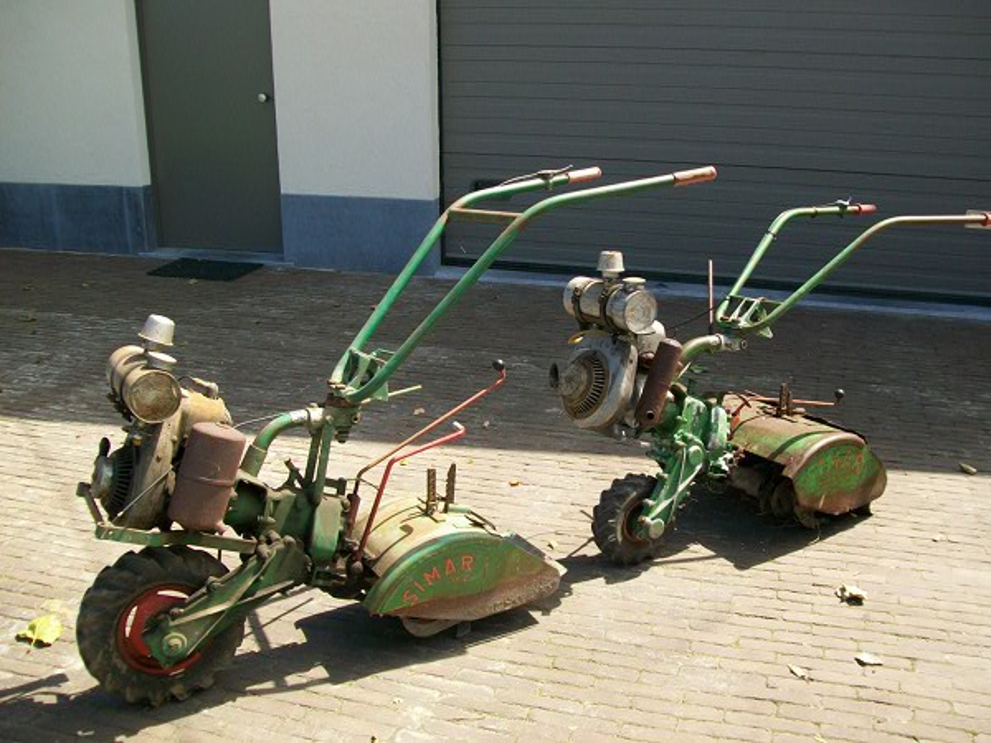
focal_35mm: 36
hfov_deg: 51.4
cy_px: 372
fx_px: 1031
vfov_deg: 39.7
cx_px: 496
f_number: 2.7
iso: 64
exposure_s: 1/400
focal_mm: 6
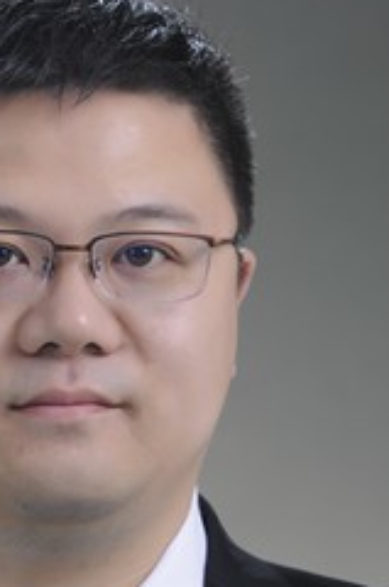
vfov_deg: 8.6
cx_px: 49
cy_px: 461
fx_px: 3906
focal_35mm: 240
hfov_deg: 5.7
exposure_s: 1/125
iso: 160
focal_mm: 85
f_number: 5.6
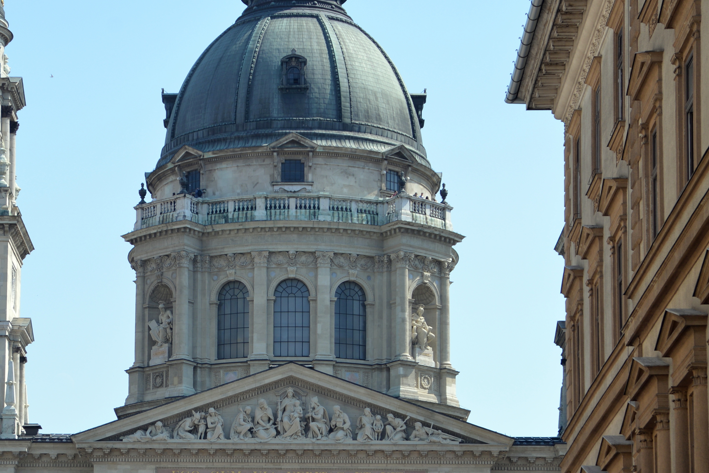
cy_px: 370
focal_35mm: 128
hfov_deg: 16.0
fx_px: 2522
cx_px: 216
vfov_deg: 10.7
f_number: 6.3
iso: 200
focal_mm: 66
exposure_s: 1/640
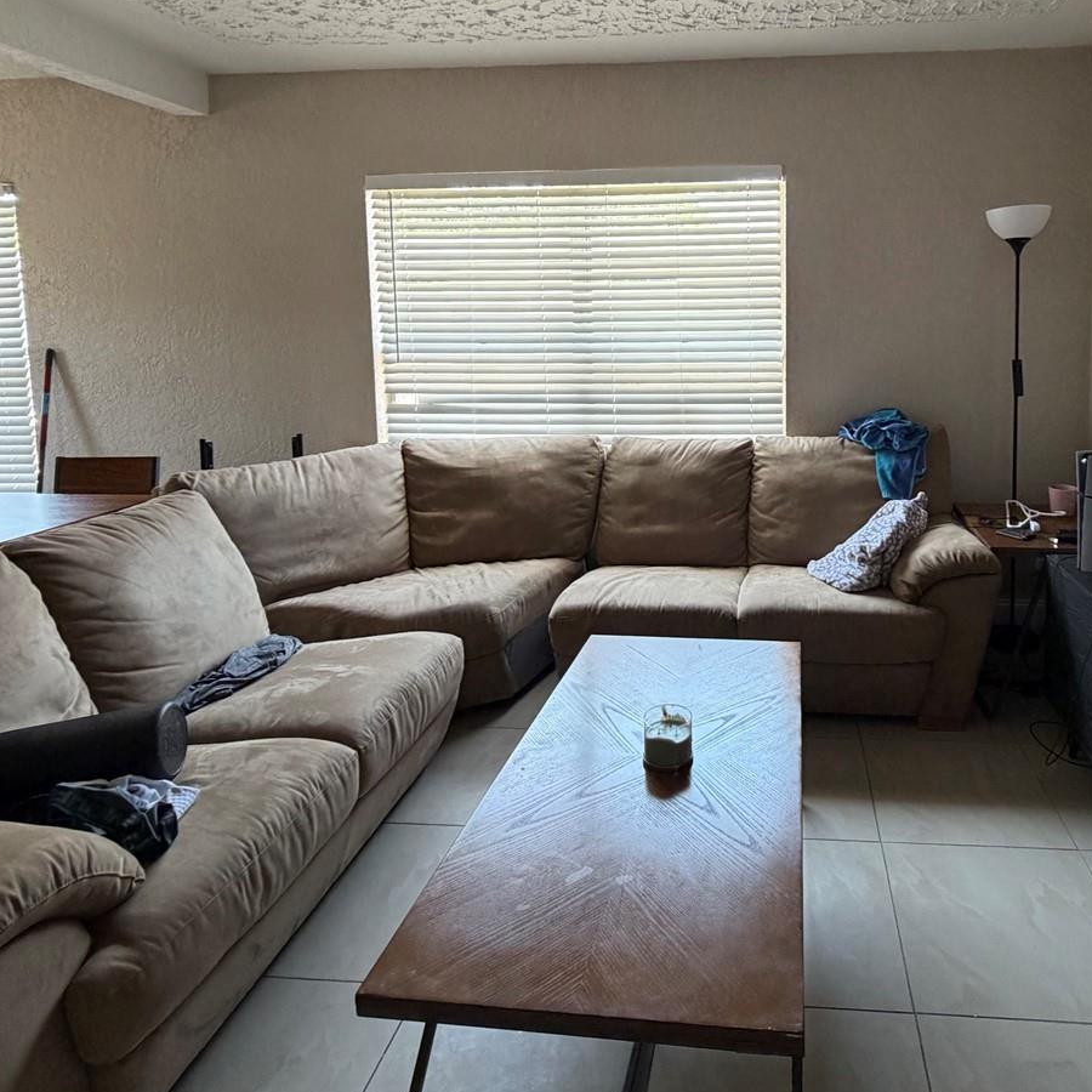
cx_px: 718
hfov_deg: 67.9
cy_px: 392
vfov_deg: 68.2
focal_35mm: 22
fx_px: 785
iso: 320
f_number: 2.2
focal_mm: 2.22
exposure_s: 1/115
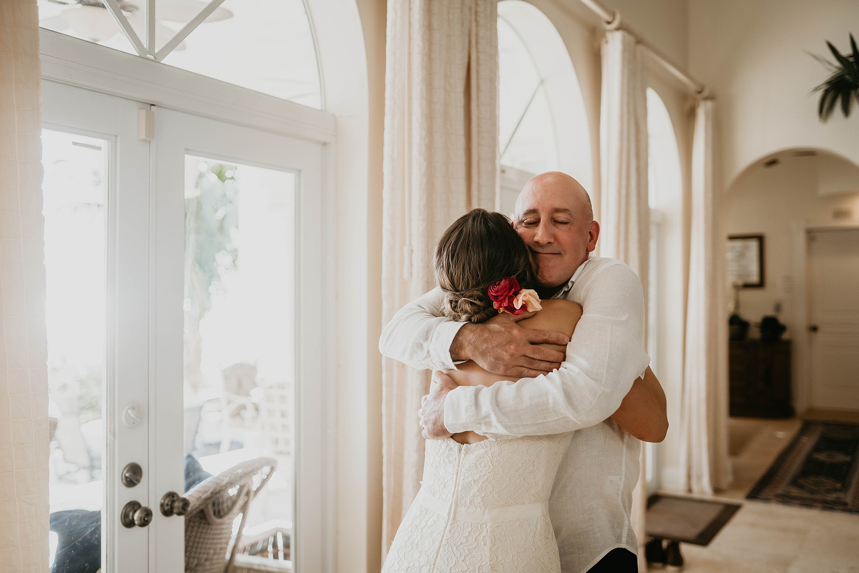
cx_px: 430
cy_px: 286
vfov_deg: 37.9
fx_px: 835
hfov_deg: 54.4
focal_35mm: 35
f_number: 2
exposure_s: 1/640
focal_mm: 35
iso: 500
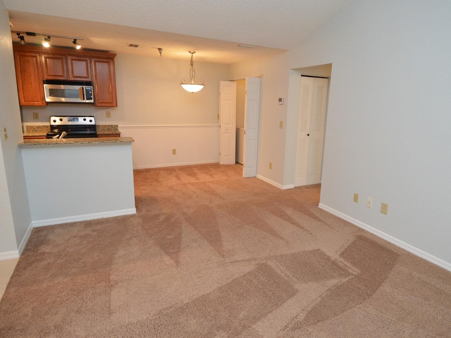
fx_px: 261
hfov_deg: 81.6
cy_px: 165
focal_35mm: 20
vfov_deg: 66.0
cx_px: 243
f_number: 4
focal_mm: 12
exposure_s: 1/60
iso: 1000
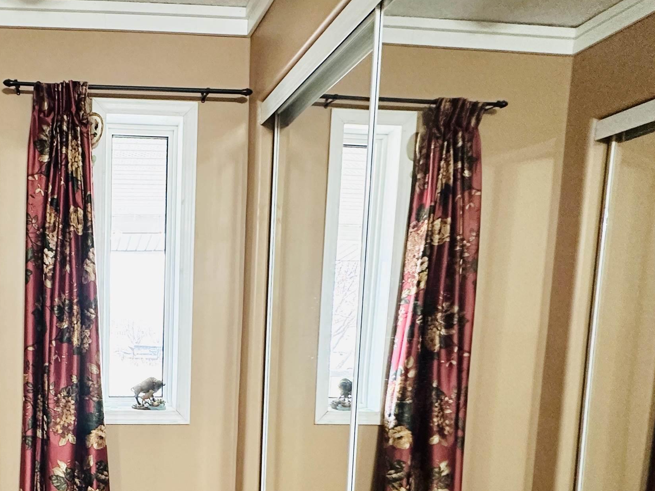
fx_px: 492
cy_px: 357
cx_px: 102
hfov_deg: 60.1
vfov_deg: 51.2
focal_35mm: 26
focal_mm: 2.22
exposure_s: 1/60
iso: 500
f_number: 2.2
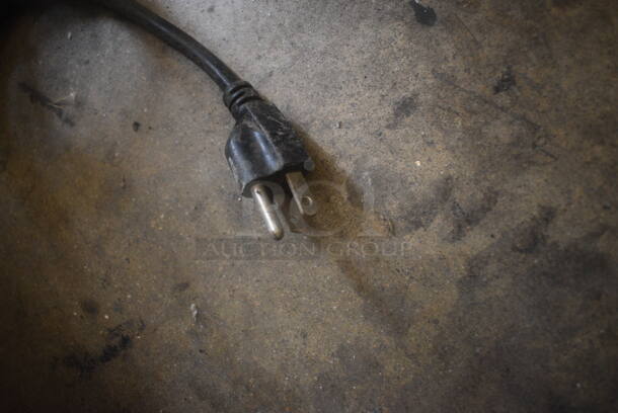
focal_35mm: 33
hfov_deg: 57.2
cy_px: 206
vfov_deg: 40.1
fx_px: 567
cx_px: 309
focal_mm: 22
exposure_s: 1/60
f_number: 4
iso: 1400
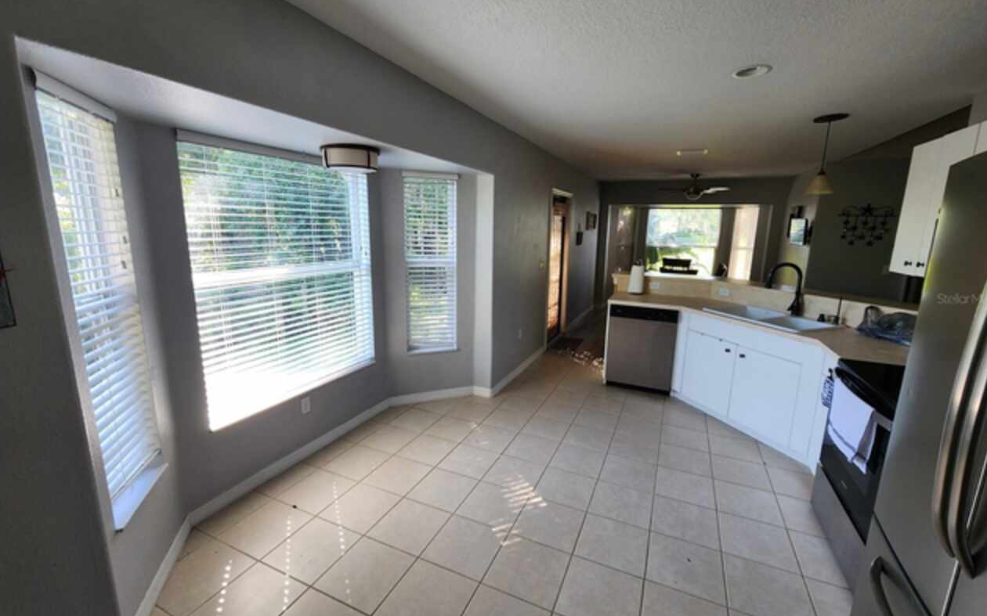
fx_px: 377
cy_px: 298
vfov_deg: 78.6
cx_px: 495
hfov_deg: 105.3
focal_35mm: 14
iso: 80
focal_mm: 2.2
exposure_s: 1/60
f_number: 2.2
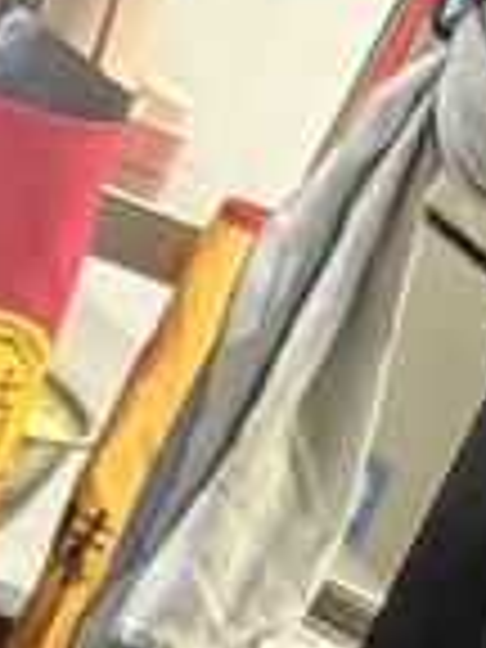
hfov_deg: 4.3
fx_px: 6402
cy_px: 1228
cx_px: -598
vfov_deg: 5.7
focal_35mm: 342
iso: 200
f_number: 1.78
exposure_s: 1/33
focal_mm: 6.76
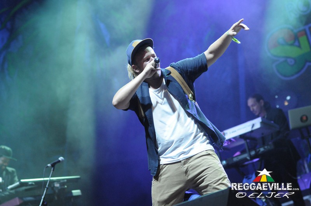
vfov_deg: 10.7
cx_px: 156
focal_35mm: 128
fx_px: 1100
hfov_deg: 16.1
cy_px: 103
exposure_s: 1/200
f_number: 3.2
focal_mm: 85
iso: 2000
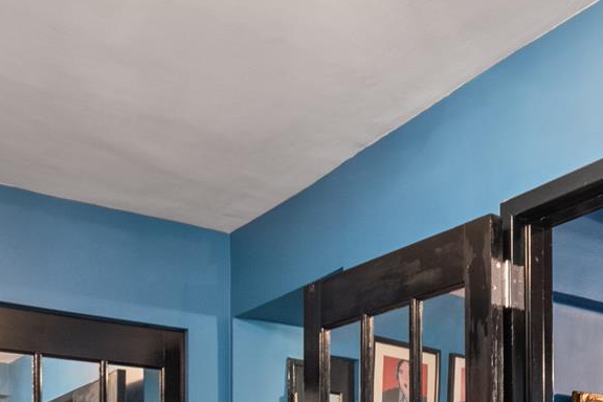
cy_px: 559
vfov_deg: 23.1
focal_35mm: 50
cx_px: 466
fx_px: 837
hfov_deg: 38.4
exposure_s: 1.6
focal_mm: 10
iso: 100
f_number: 8
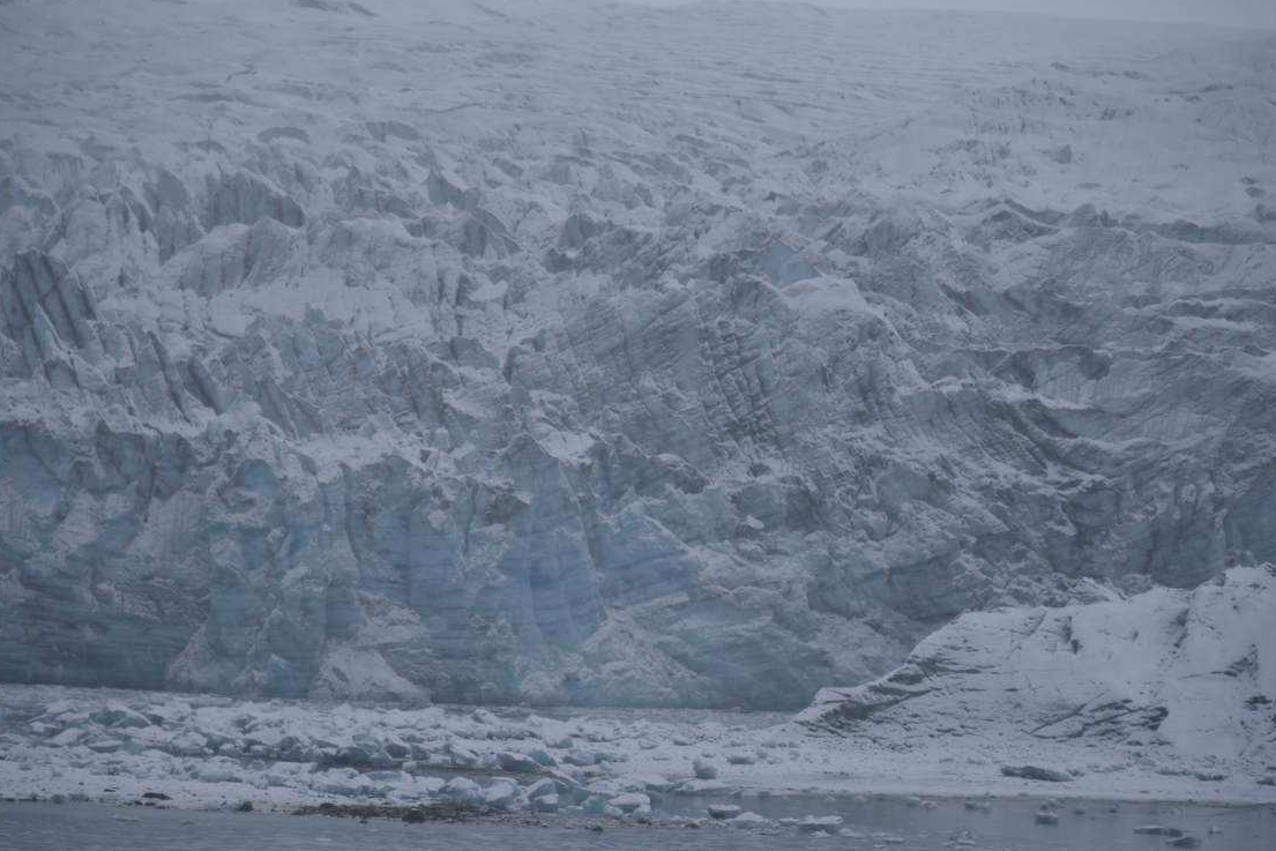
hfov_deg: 10.4
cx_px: 633
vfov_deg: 7.0
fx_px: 6983
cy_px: 490
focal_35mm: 197
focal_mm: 170
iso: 200
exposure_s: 1/400
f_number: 5.6
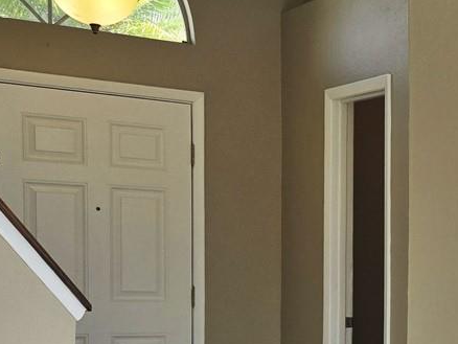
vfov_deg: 17.2
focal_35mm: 84
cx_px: 614
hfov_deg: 20.9
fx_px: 1112
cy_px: 342
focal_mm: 5.4
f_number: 1.8
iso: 25
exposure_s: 1/823
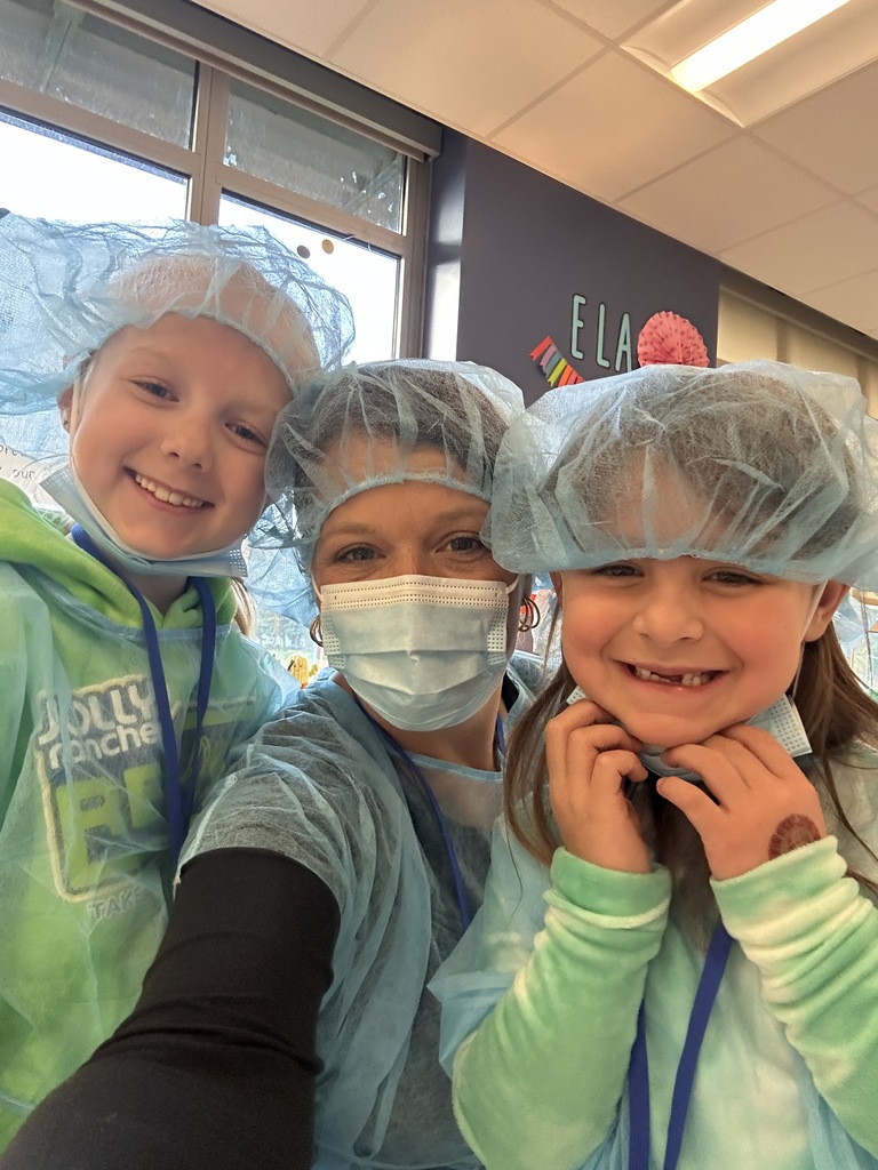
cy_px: 585
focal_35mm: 23
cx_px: 439
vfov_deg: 73.9
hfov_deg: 58.9
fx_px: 778
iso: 250
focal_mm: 2.69
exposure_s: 1/60
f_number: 1.9
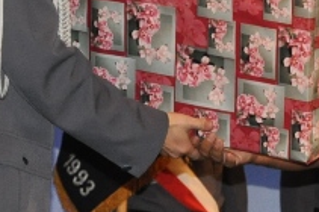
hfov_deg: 6.5
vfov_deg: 4.3
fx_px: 2822
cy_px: 93
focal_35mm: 319
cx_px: 293
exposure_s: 1/200
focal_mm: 56
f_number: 5.6
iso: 1600
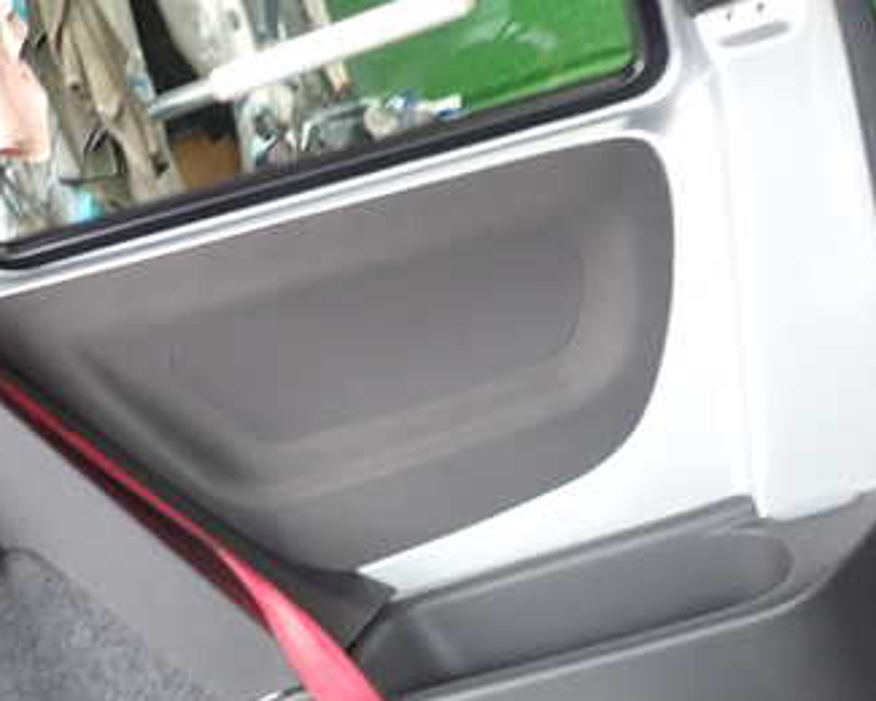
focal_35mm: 45
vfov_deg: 32.7
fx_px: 1167
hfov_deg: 40.5
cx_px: 267
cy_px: 542
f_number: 2
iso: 200
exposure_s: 1/40
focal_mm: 4.5
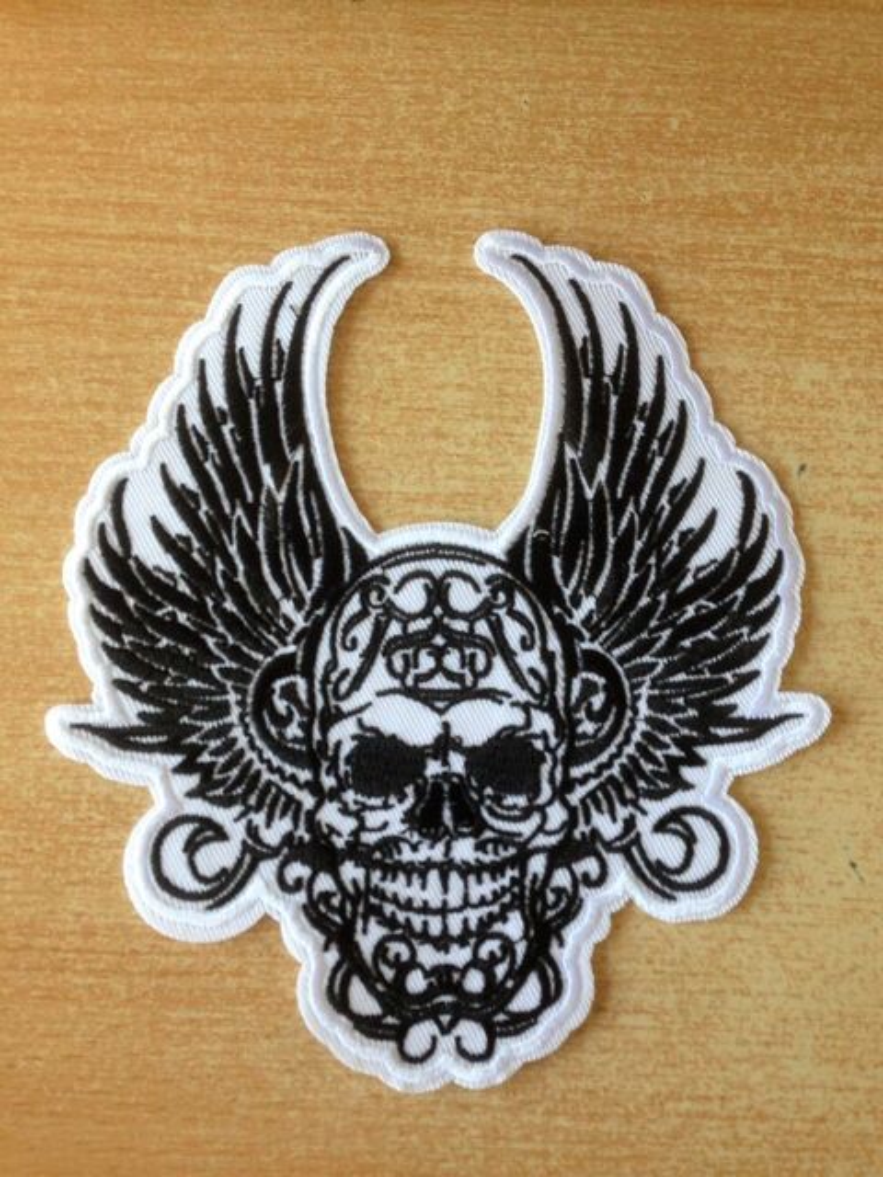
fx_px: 1122
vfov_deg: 55.4
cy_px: 588
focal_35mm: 33
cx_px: 442
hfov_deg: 42.9
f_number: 2.4
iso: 50
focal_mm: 4.12
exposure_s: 1/20
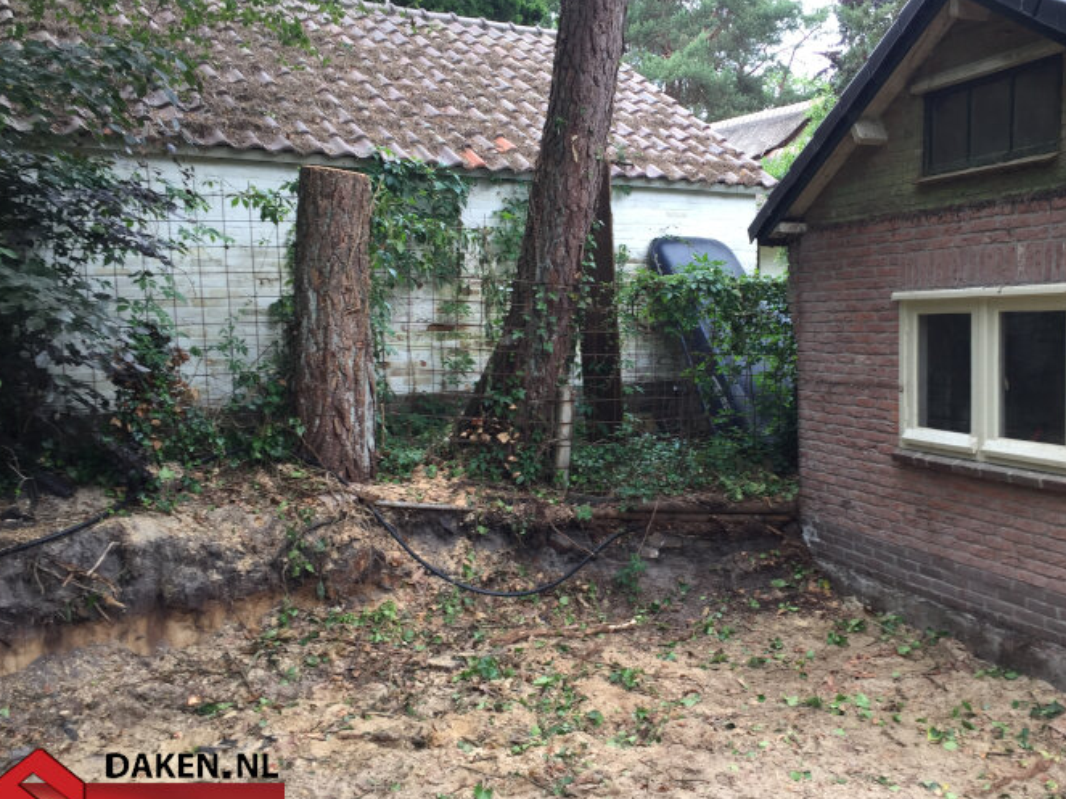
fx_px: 1078
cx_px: 606
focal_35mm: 35
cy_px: 387
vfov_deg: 40.7
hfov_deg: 52.5
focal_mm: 4.15
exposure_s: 1/109
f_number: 2.2
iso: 32
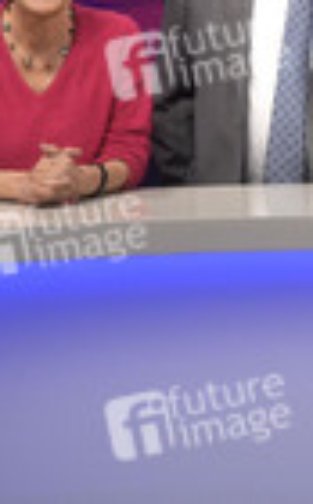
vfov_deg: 13.9
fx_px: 2028
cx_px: 462
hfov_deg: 8.6
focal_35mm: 148
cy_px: -32
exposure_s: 1/400
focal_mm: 30
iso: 640
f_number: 2.2
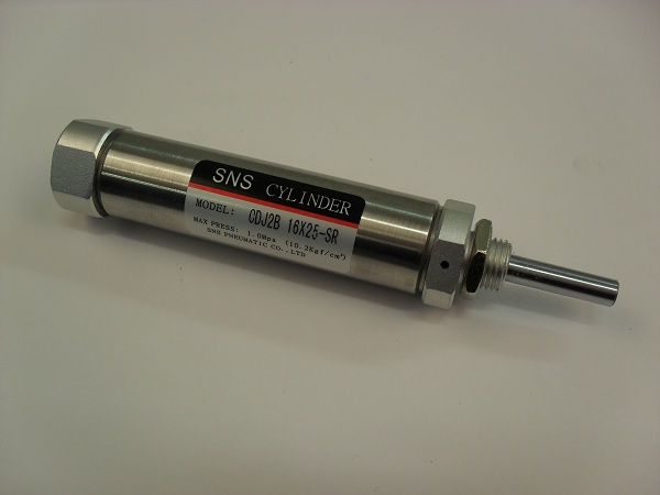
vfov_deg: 40.7
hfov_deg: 52.6
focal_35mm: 35
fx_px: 667
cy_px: 248
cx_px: 330
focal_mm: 6.3
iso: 100
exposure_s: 1/90
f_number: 3.2
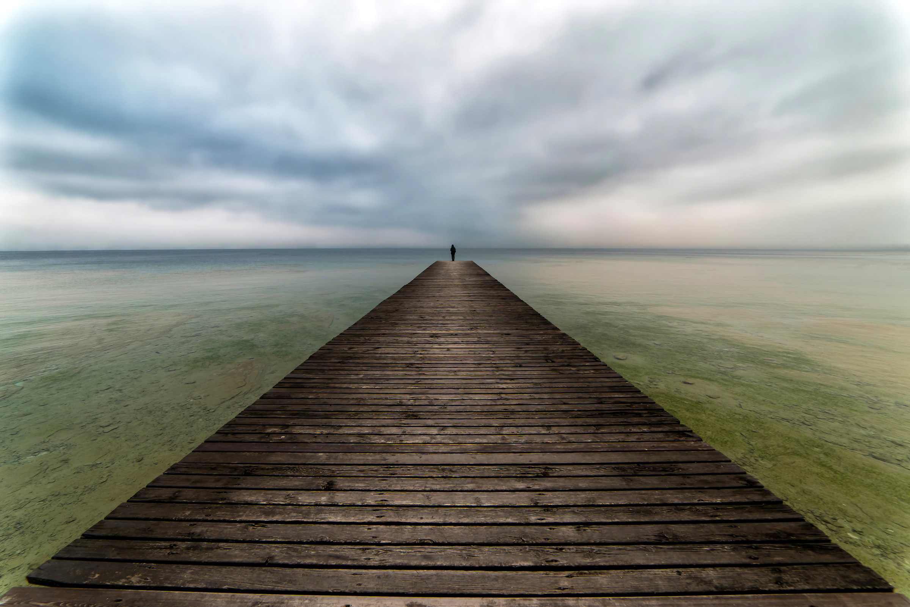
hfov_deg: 104.2
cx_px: 455
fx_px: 354
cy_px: 304
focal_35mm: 14
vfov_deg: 81.3
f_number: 9
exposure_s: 1/60
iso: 200
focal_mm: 14
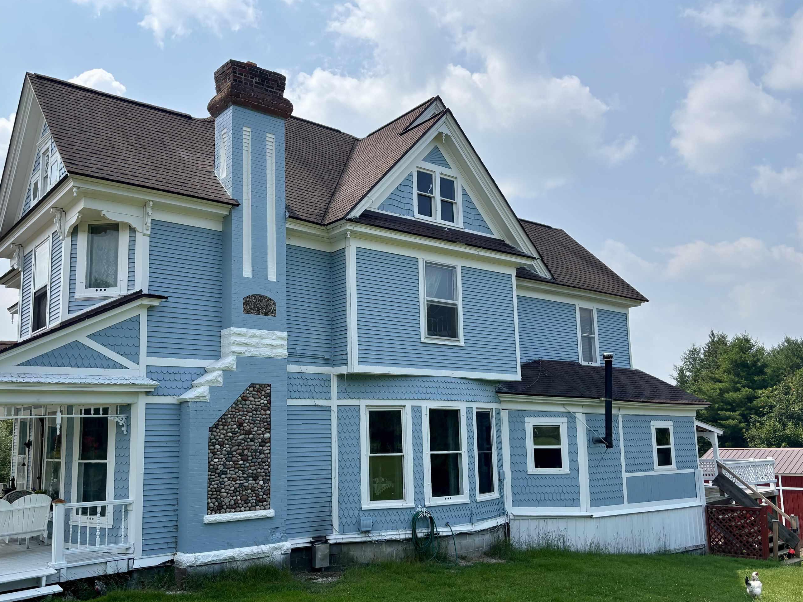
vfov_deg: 45.3
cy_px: 342
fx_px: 719
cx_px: 341
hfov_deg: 58.1
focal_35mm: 31
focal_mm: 5.96
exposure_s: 1/3534
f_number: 1.6
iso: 50
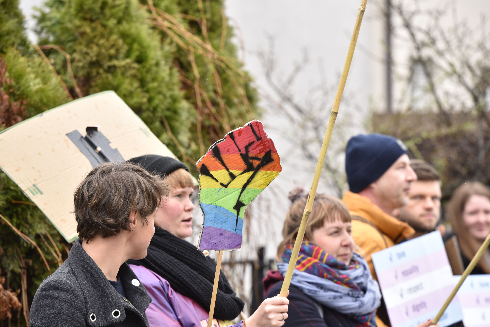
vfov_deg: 6.5
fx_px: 2873
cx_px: 241
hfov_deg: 9.7
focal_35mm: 211
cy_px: 172
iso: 800
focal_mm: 200
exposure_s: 1/500
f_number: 5
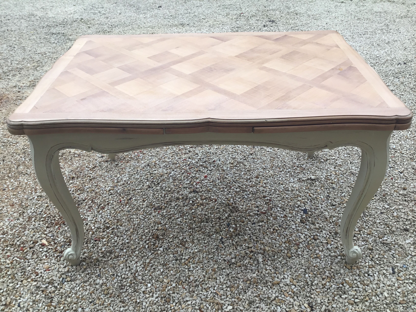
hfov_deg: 58.4
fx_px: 373
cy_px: 156
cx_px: 208
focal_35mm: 31
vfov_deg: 45.4
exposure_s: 1/108
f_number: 2.4
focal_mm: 3.3
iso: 25
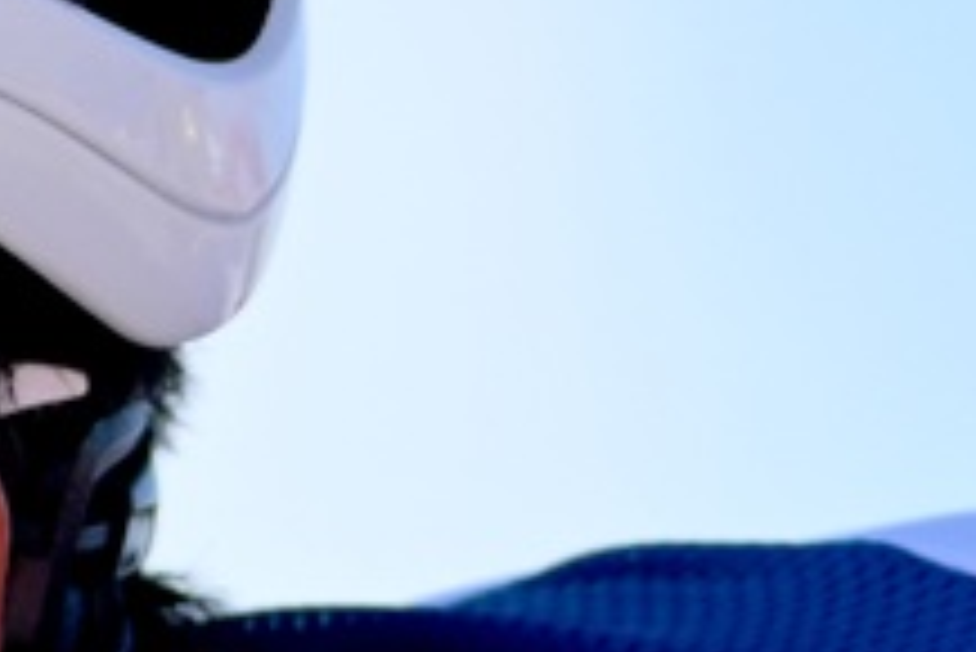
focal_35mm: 1243
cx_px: 263
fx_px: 33720
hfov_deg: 1.7
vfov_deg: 1.1
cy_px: 1484
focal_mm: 120
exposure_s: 1/4000
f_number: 2.8
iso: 320
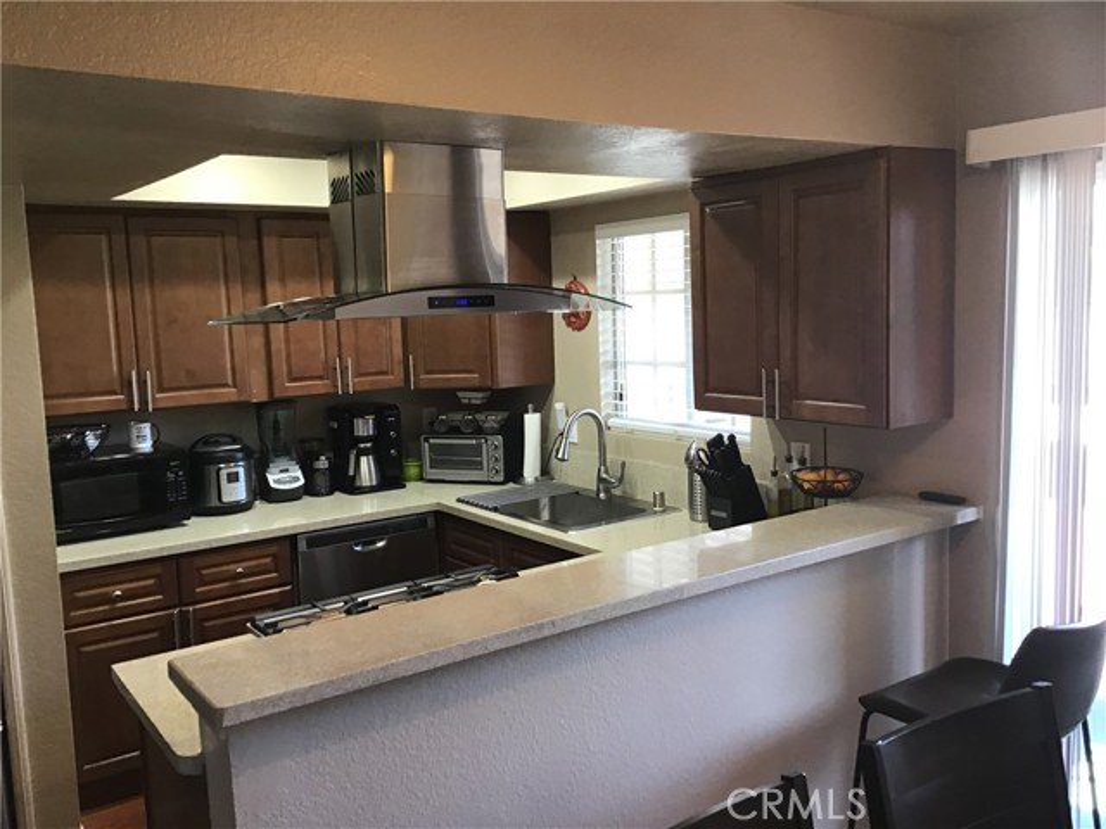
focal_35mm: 31
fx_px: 990
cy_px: 414
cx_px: 553
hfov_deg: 58.4
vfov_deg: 45.4
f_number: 2.4
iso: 100
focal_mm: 3.3
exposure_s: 1/30
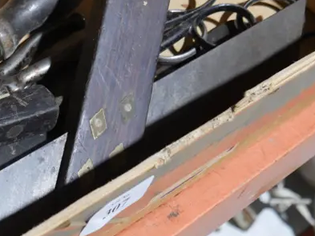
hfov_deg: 19.2
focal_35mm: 99
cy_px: 28
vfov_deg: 14.8
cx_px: -16
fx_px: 901
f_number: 4.5
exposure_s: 1/60
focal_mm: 19
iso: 800
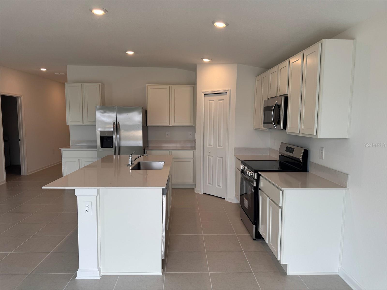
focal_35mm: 24
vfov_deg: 56.8
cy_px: 145
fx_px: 268
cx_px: 194
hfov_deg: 71.6
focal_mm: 6.76
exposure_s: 1/222
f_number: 1.78
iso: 64
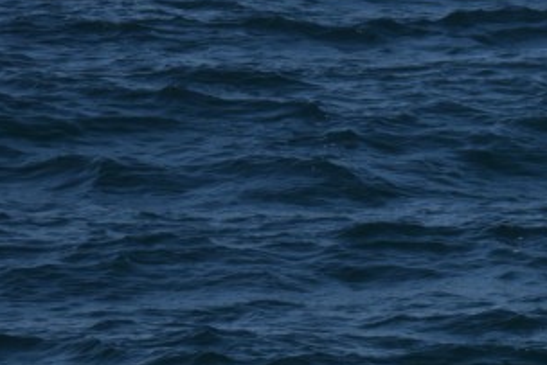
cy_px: 538
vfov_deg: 2.6
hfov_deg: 3.9
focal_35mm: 533
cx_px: 648
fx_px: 8102
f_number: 4.8
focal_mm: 100
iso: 200
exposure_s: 1/4000
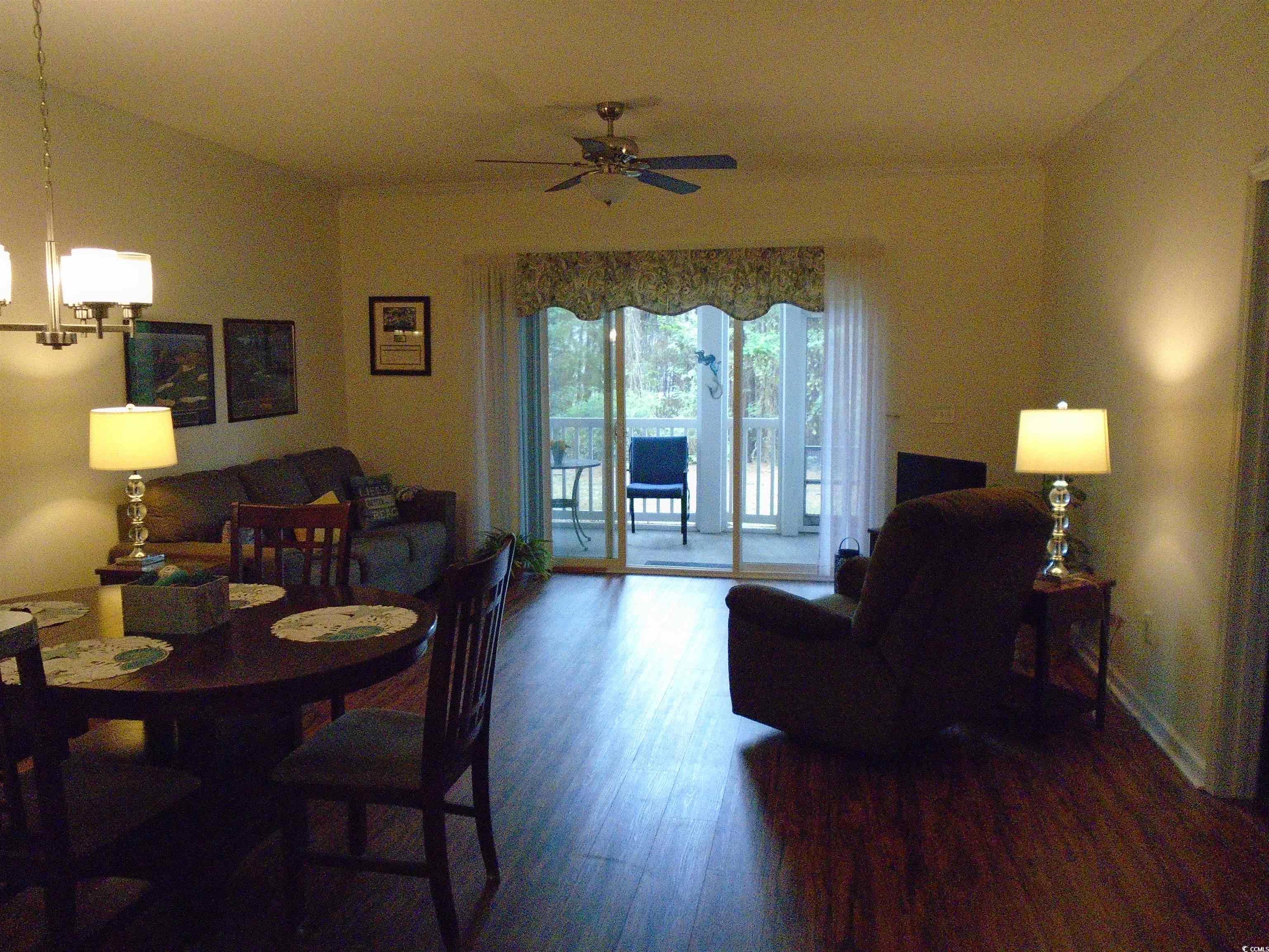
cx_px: 634
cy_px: 476
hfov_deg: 67.3
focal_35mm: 26
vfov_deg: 53.1
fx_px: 953
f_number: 3.2
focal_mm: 4.6
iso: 800
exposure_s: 1/100
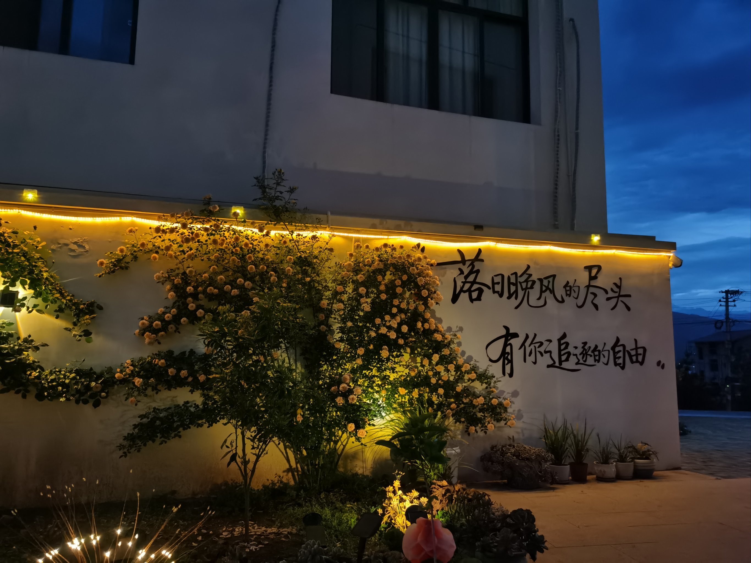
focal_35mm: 27
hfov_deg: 65.3
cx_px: 376
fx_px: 586
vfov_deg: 51.4
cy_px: 282
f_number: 1.6
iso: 800
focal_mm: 5.56
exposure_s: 1/50
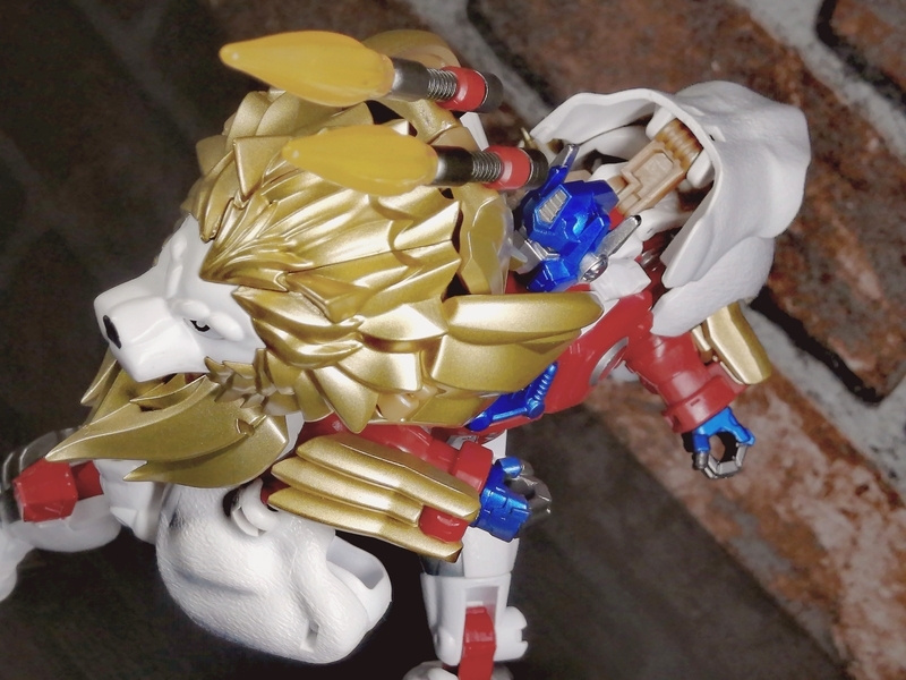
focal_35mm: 72
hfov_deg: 27.0
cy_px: 340
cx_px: 453
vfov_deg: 20.4
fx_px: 1884
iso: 50
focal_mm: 3.62
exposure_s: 1/251
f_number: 1.8
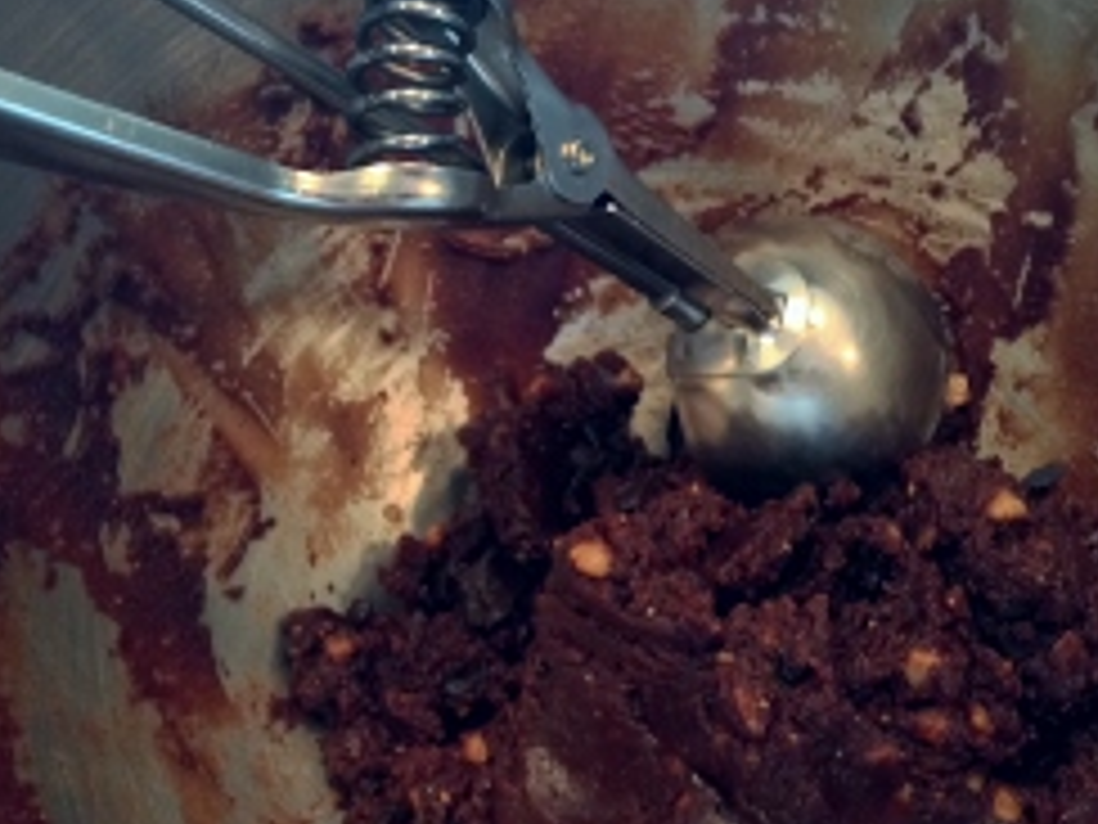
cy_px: 423
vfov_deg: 22.6
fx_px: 2062
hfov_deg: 29.7
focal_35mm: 65
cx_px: 670
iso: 200
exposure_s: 1/20
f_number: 2.4
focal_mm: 4.12
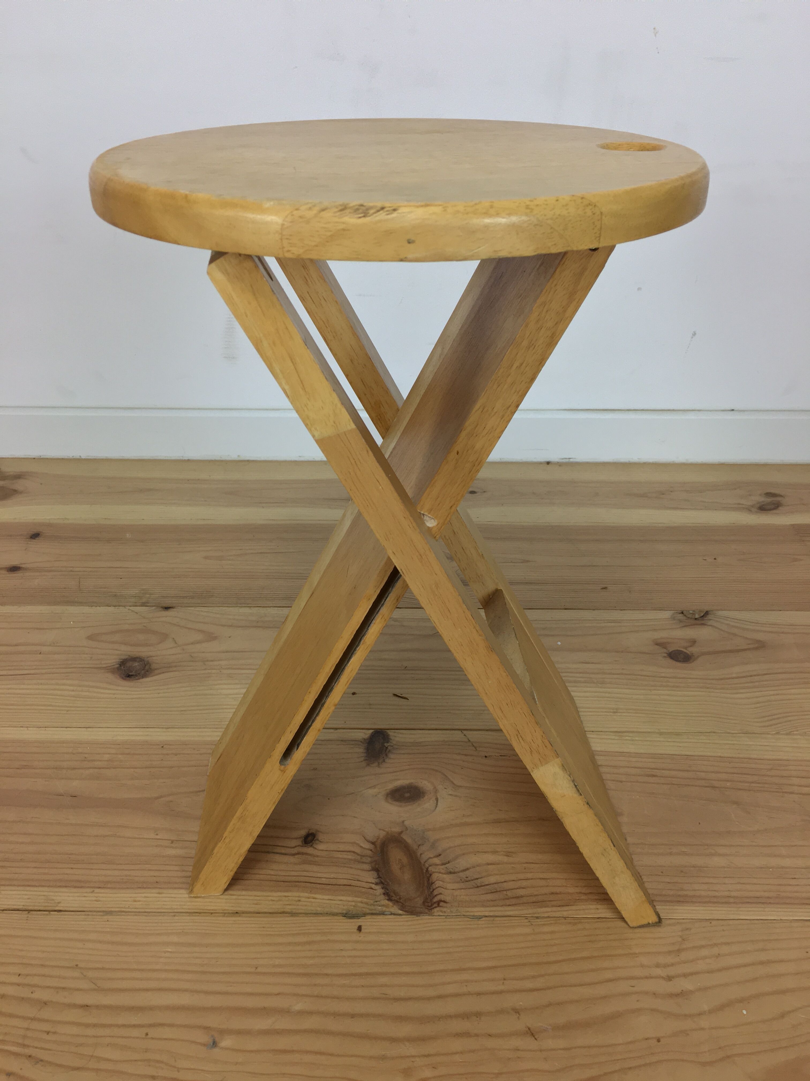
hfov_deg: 48.2
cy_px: 540
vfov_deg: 61.7
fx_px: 905
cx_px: 405
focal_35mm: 29
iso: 40
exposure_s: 1/33
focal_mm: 4.15
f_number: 2.2
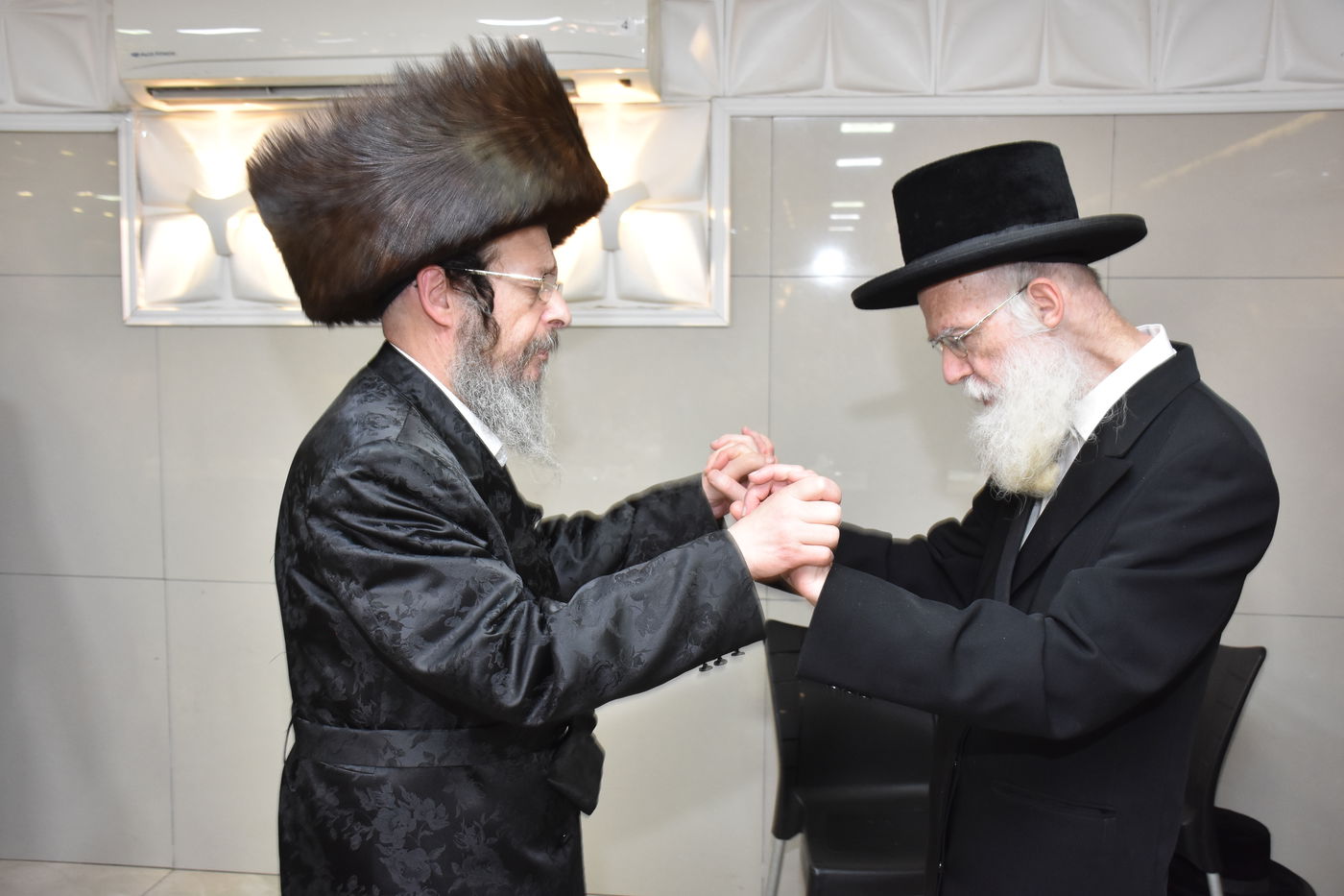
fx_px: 1288
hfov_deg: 55.1
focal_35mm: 34
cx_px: 672
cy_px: 448
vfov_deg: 38.4
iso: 1250
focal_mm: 23
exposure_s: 1/80
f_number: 5.6
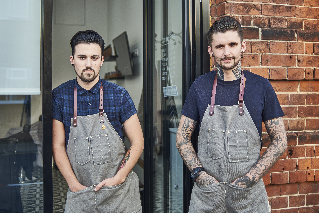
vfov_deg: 37.9
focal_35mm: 35
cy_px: 106
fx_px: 310
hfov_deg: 54.4
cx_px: 160
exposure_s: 1/200
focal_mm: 35
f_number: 2
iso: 100
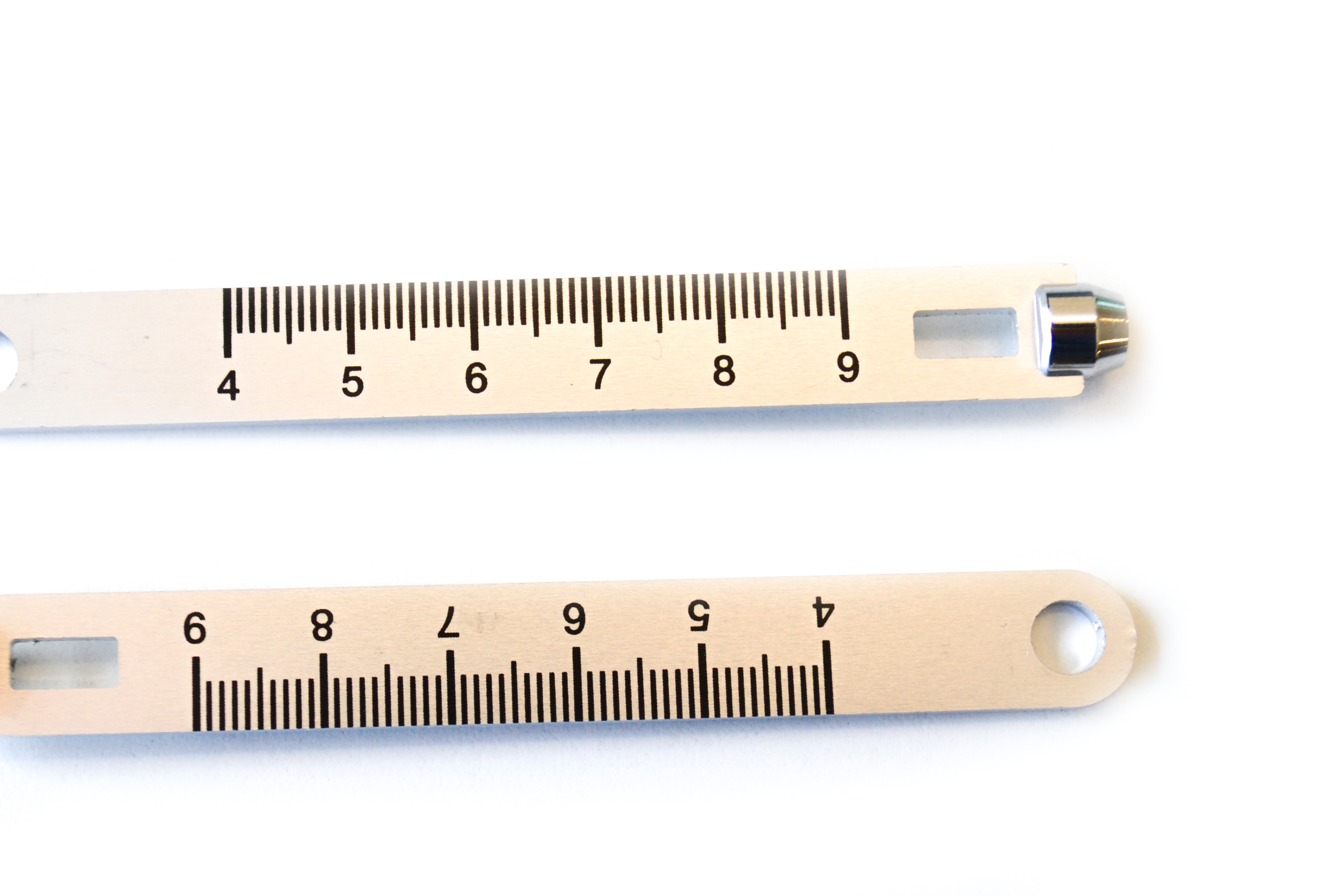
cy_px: 469
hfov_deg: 29.9
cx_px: 496
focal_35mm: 67
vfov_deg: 20.3
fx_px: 2501
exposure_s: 1/125
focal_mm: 32
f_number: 5.6
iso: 180
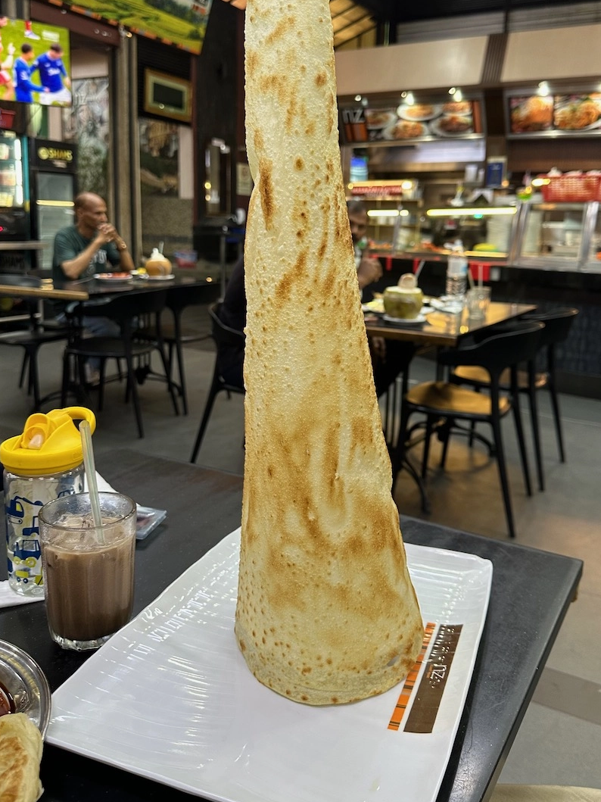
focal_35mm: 29
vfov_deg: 61.3
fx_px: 671
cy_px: 331
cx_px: 333
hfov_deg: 48.1
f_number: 1.8
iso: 160
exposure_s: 1/50
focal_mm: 6.9
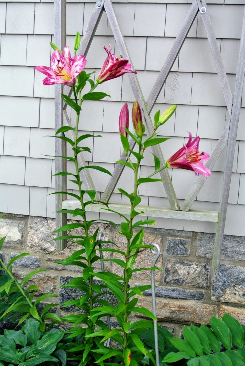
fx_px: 458
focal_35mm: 45
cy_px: 183
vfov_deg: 43.6
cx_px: 122
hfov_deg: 30.0
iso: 100
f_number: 4.5
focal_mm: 16.9
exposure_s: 1/80
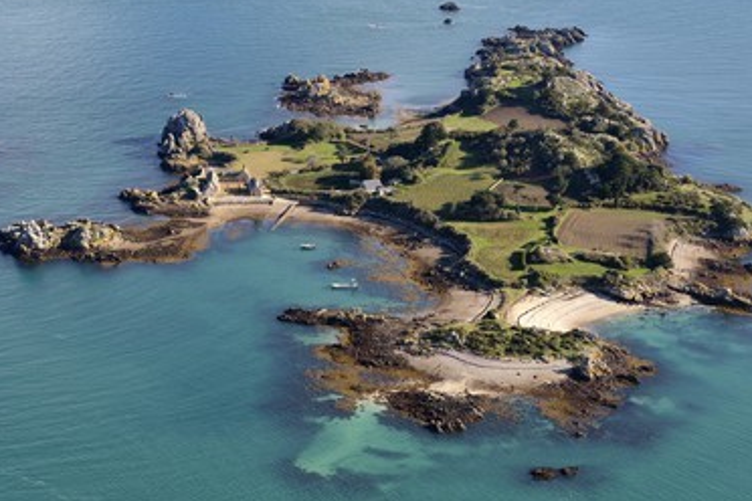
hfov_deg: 25.7
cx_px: 404
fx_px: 1650
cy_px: 224
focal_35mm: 79
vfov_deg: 17.3
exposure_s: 1/1000
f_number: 10
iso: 800
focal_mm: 70
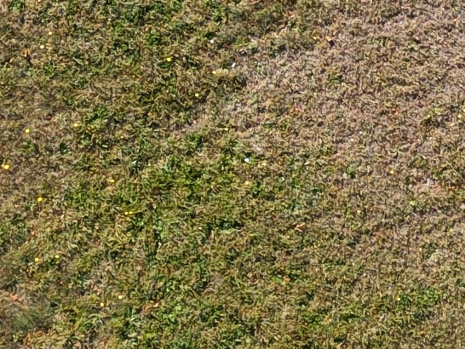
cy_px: -930
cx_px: 242
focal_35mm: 180
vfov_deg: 6.8
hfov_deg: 11.0
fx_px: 2419
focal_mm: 8.67
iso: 150
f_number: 1.8
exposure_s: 1/2500
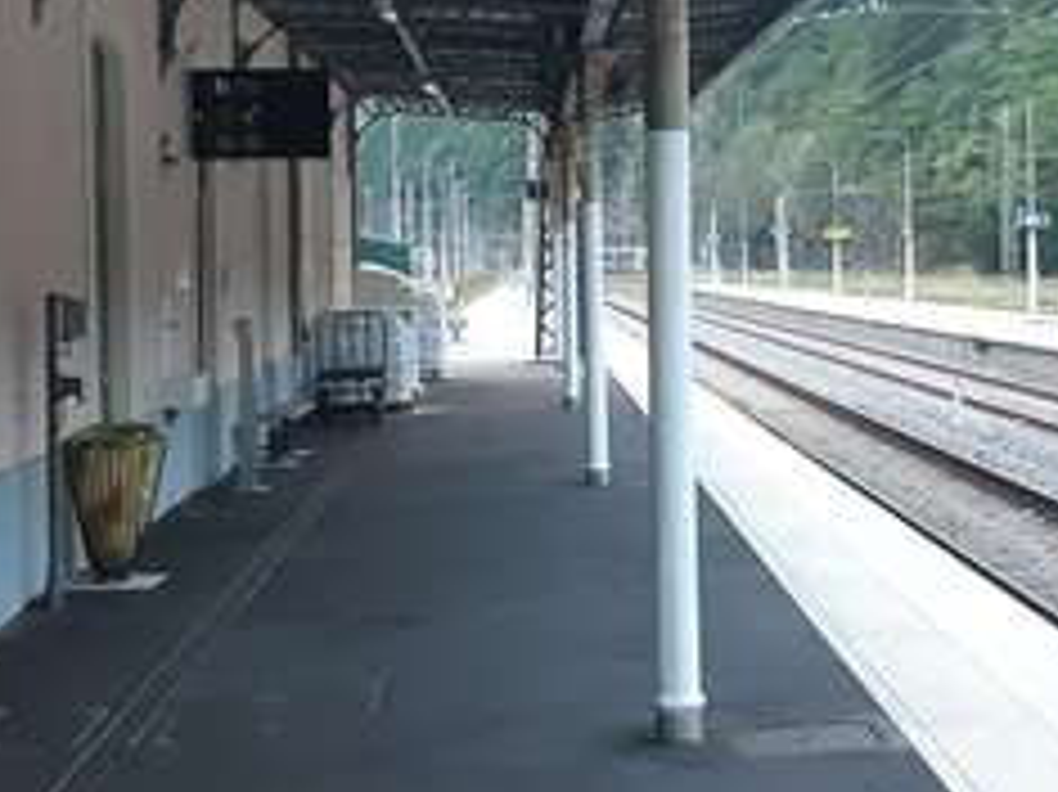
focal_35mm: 85
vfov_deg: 17.3
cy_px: 342
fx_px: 2597
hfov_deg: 23.0
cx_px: 612
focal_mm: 3.92
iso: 200
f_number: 1.7
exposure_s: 1/25
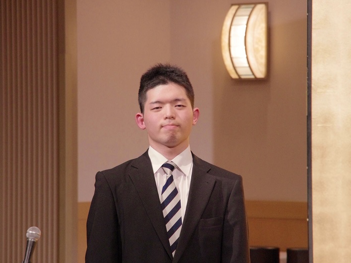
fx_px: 2247
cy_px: 132
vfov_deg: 6.7
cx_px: 174
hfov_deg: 8.9
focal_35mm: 222
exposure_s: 1/100
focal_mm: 135
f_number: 6.3
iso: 3200
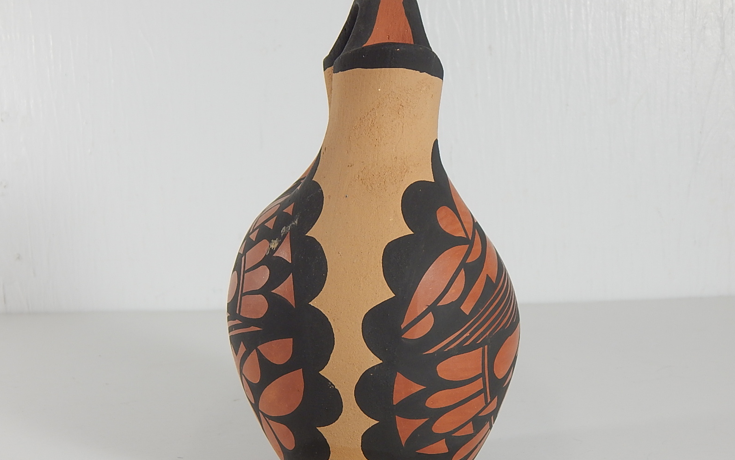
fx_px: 1162
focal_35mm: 58
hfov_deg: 35.1
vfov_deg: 22.4
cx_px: 370
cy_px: 259
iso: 125
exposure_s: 1/40
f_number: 3.8
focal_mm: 9.7
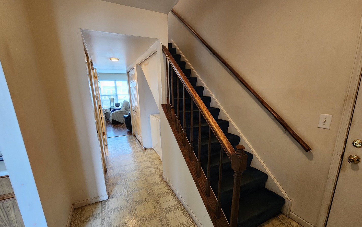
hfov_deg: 105.3
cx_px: 183
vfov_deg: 78.2
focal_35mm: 14
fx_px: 138
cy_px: 129
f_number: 2.2
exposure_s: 1/30
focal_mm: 2.2
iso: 320
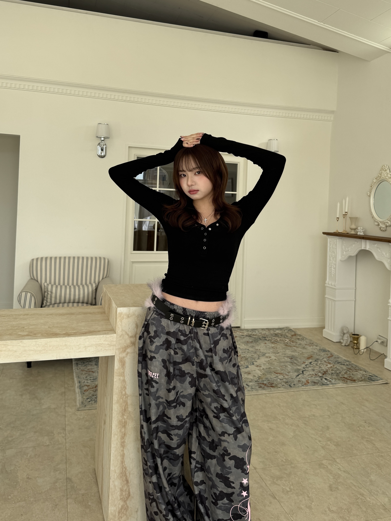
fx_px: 361
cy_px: 260
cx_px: 196
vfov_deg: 71.6
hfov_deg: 56.8
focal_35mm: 24
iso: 80
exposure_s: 1/1026
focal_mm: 6.76
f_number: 1.78
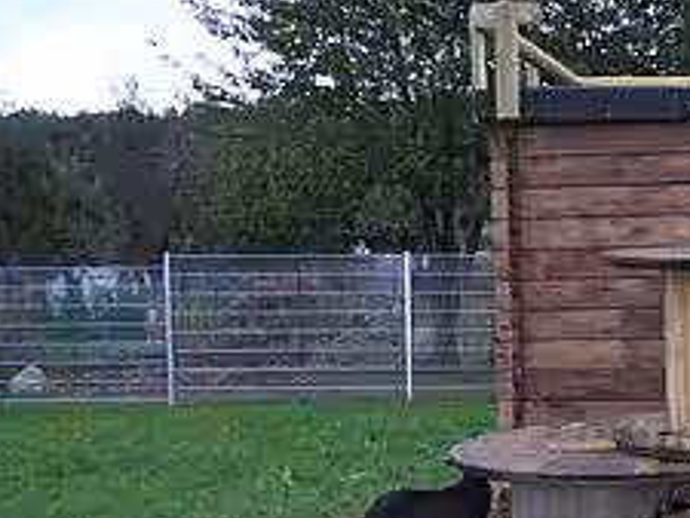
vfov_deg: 20.6
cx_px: 613
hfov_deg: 26.9
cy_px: 469
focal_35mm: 70
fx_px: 1396
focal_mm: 5.8
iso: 400
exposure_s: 1/60
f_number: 2.8
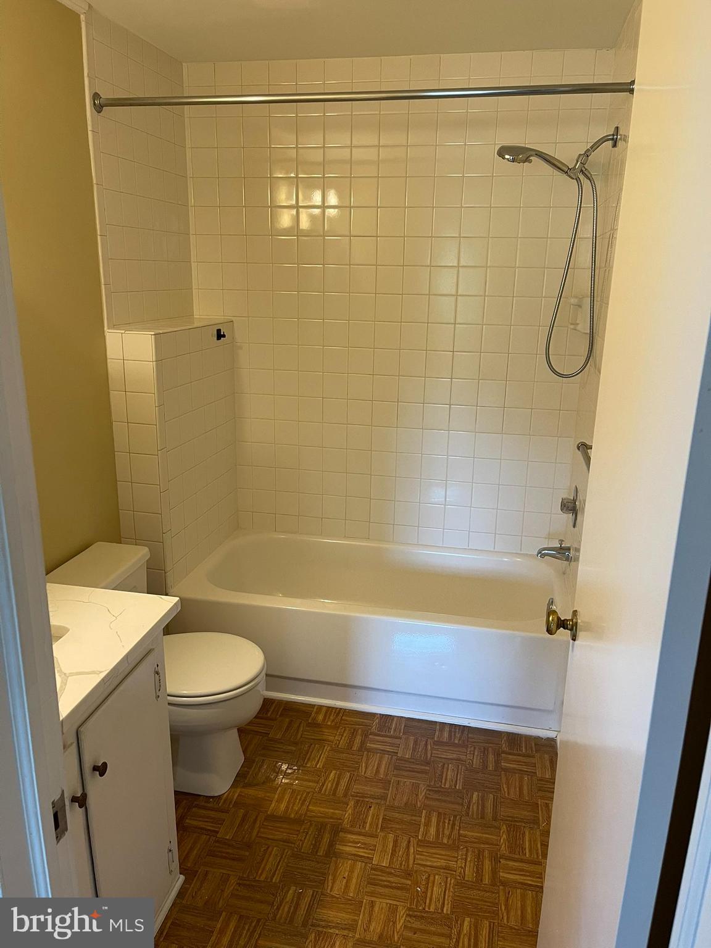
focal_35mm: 25
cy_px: 474
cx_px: 356
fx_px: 685
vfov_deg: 69.4
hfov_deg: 54.9
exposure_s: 1/60
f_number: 1.6
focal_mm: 5.1
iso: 200
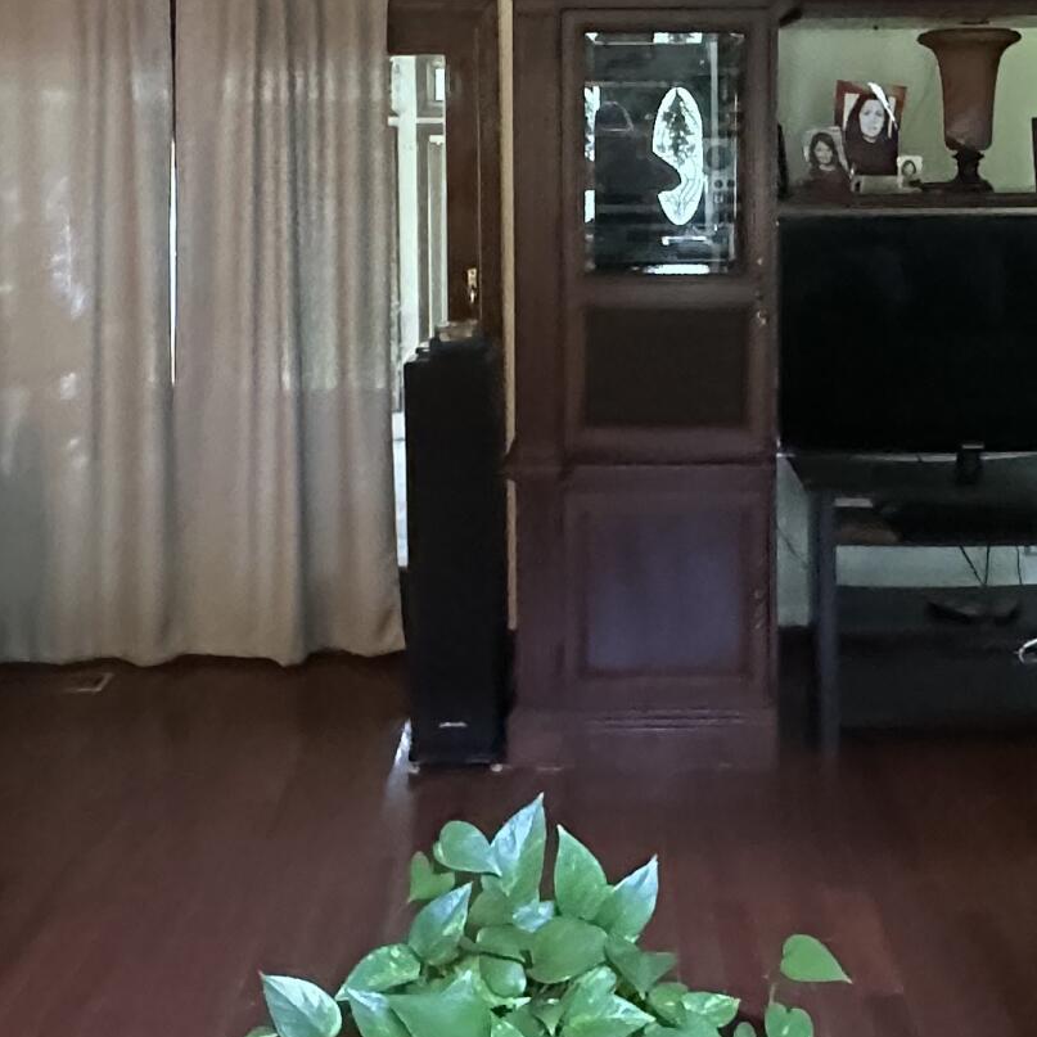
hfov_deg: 36.7
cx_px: 610
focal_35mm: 46
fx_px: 1559
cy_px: 209
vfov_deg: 35.6
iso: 1600
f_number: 2.2
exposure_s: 1/40
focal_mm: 2.22
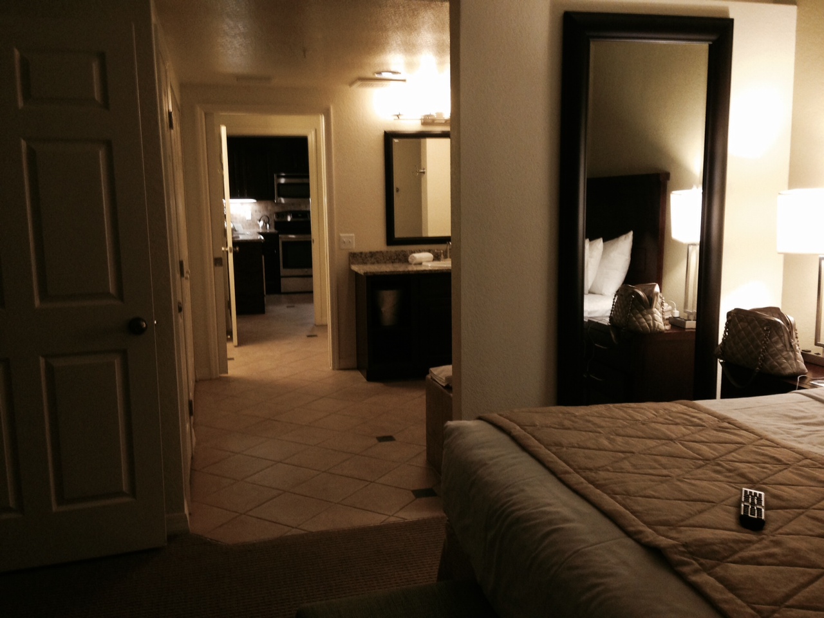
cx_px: 412
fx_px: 786
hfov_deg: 55.4
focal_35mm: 33
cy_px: 309
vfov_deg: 42.9
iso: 250
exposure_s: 1/20
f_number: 2.4
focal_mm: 4.12
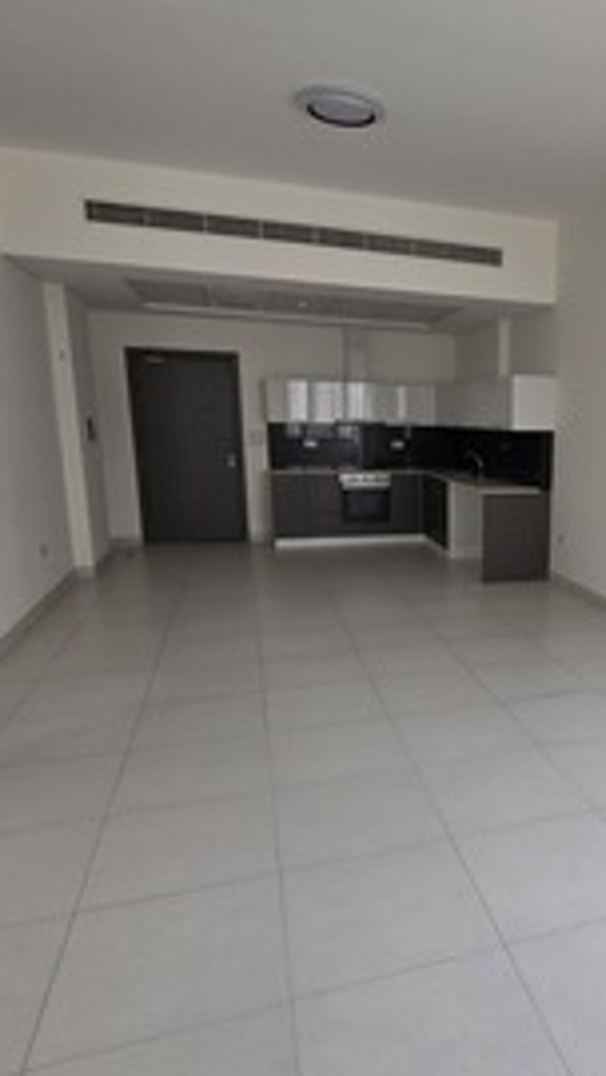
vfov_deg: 76.2
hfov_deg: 43.9
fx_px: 685
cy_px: 576
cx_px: 536
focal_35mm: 24
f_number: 1.9
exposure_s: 1/120
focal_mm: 2.2
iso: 64
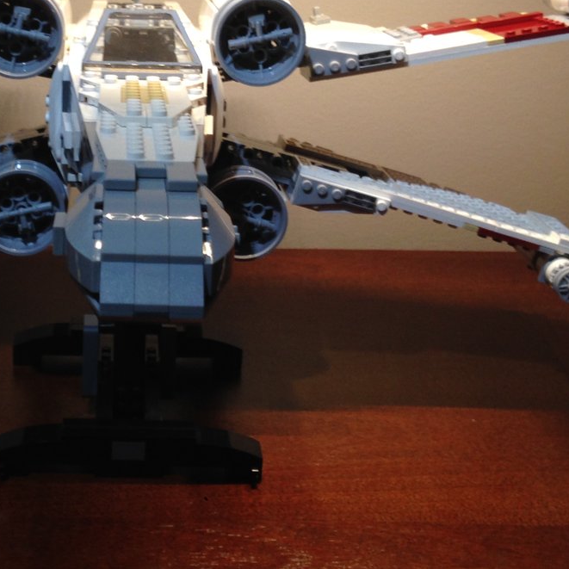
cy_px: 230
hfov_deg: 23.7
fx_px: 1339
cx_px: 139
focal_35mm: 72
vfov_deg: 24.0
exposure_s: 1/24
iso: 50
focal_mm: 4.12
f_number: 2.4
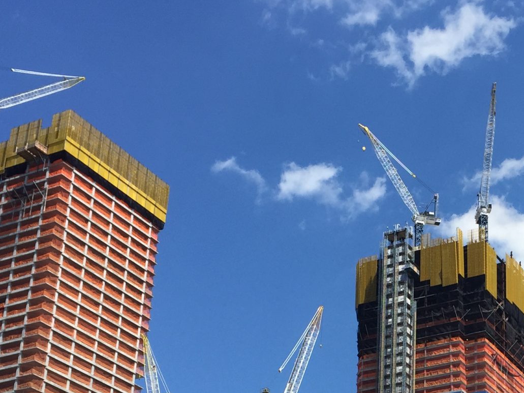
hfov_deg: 26.2
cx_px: 464
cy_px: 430
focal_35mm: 72
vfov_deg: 19.6
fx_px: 1090
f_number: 2.2
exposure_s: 1/1721
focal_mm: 4.15
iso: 32
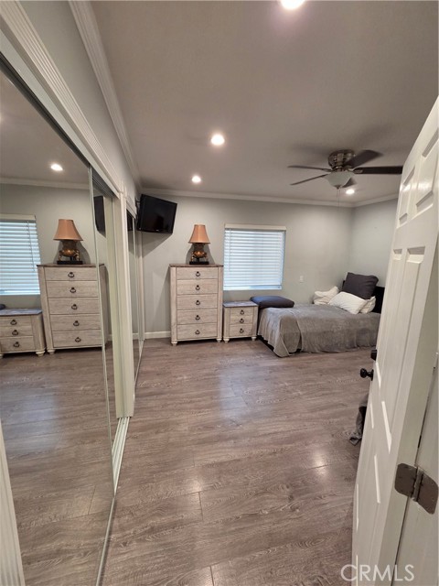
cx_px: 220
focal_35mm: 13
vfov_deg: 106.2
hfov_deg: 89.9
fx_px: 220
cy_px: 293
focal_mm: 2.2
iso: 250
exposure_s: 1/60
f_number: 2.2
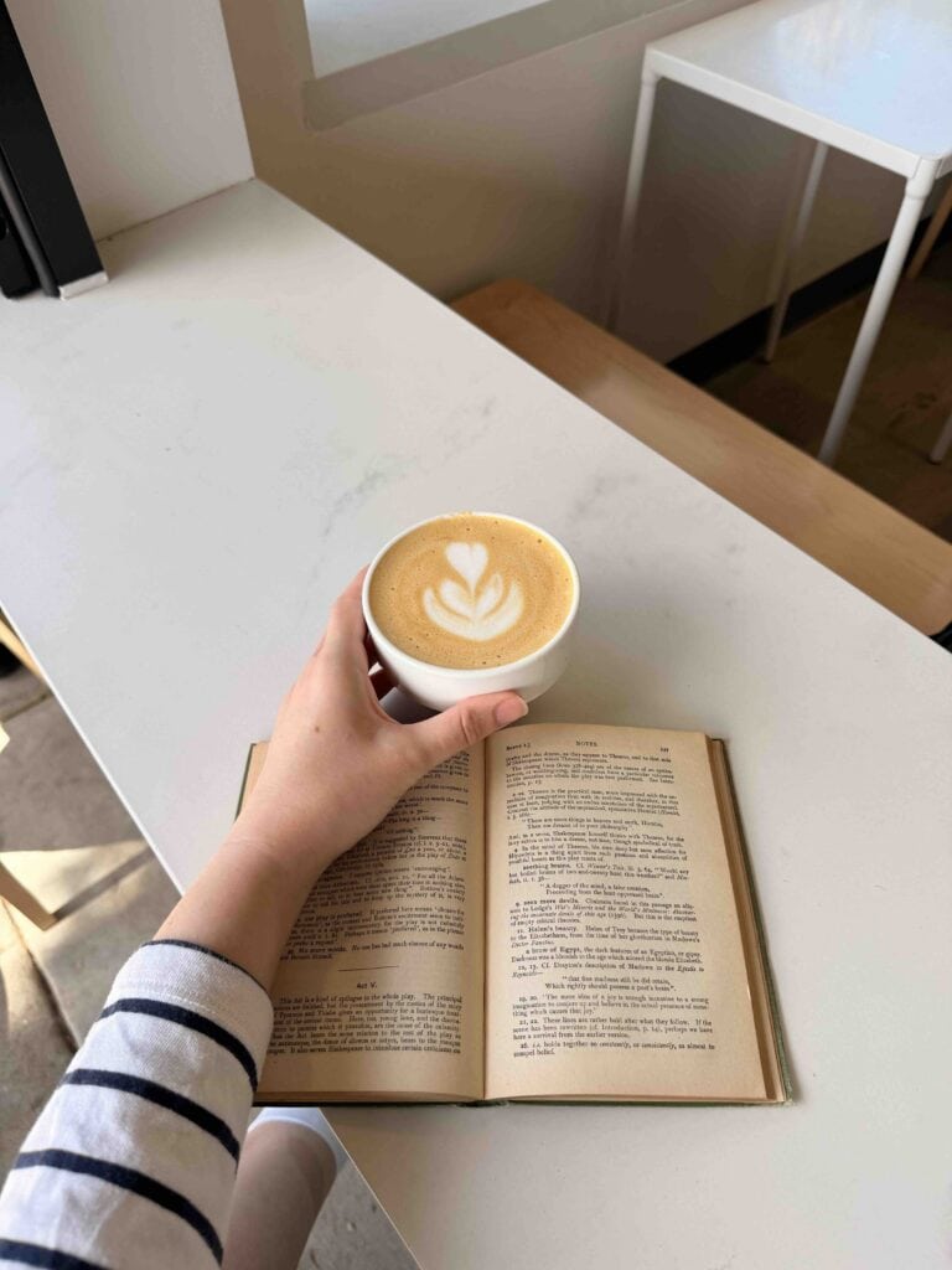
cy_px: 635
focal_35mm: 24
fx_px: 880
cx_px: 476
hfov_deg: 56.8
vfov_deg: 71.6
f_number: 1.78
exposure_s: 1/1018
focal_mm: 6.76
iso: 80
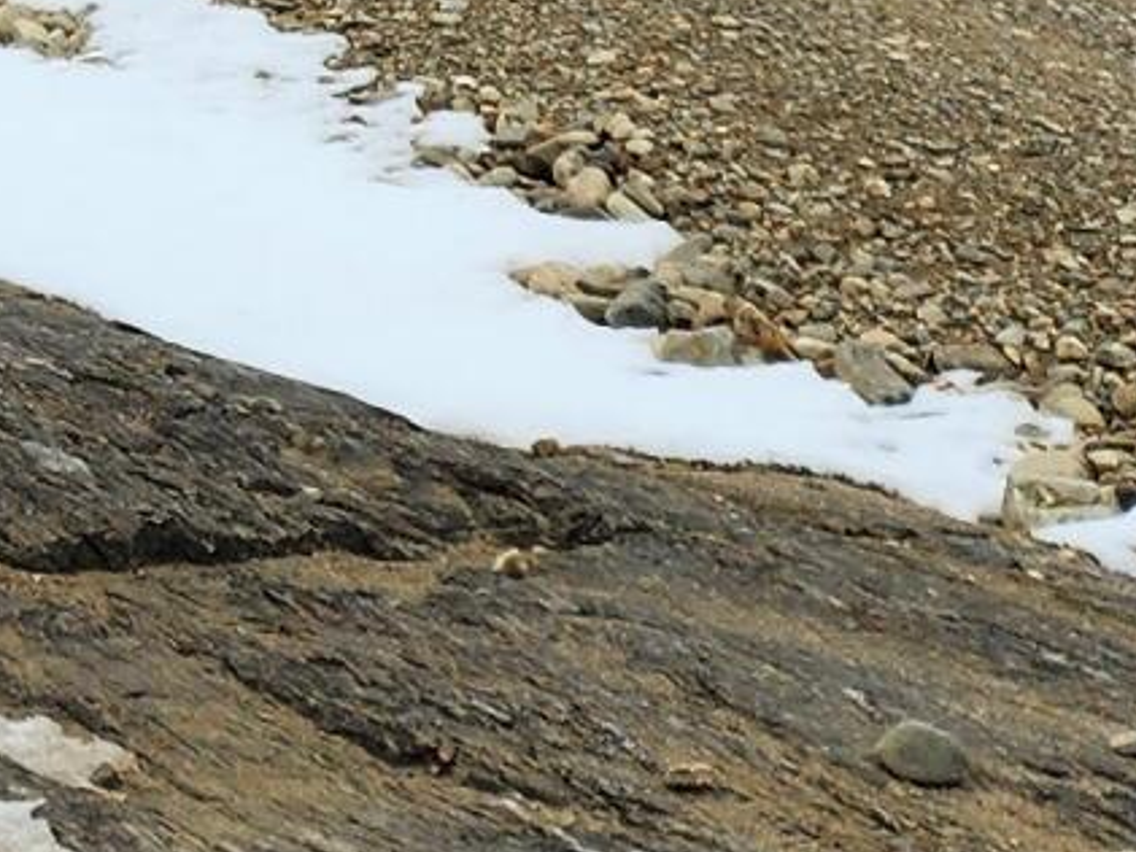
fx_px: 5384
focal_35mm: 164
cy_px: -1655
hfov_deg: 10.1
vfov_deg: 7.9
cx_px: -1802
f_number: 1.8
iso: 12
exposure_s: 1/542
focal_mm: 6.4
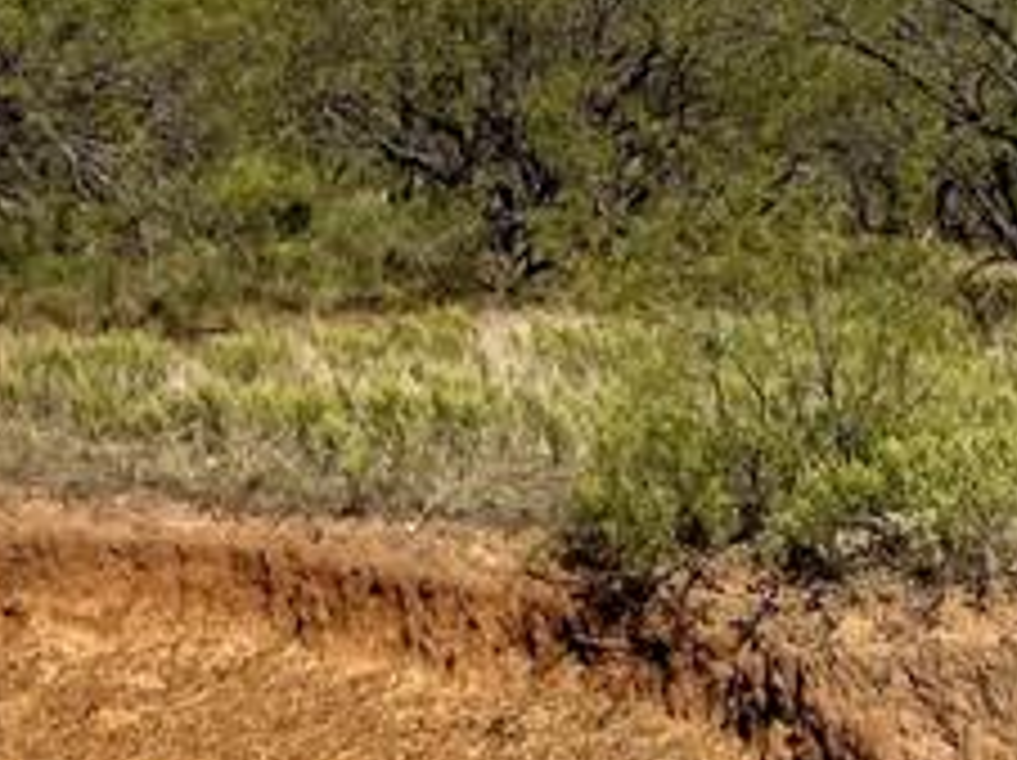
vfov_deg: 12.5
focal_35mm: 118
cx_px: 1750
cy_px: 544
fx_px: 3463
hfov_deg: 14.9
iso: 50
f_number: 1.6
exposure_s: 1/4854
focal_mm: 5.1
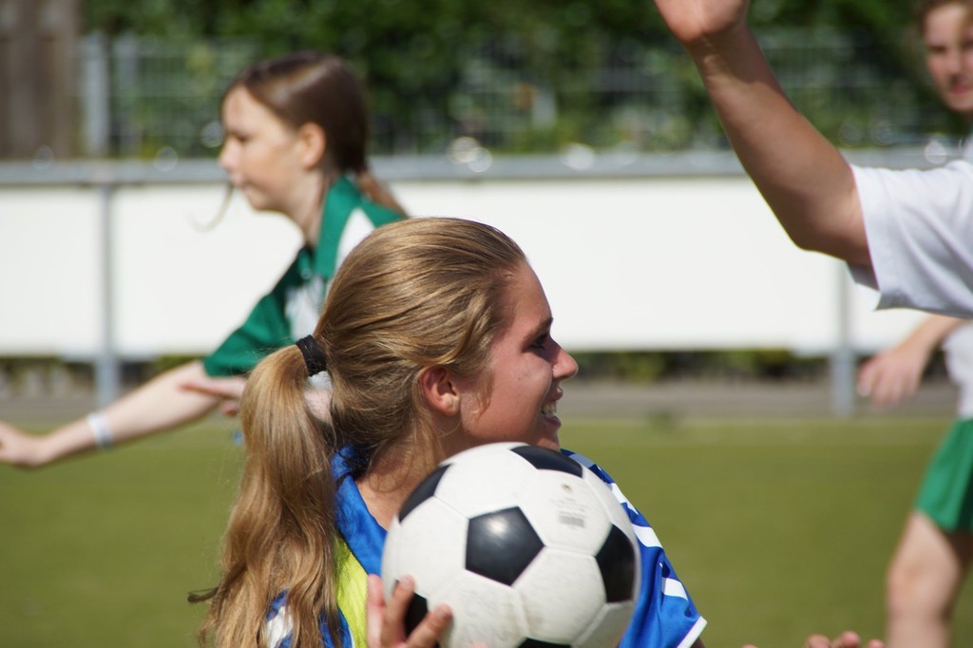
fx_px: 10132
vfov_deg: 3.7
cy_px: 324
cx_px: 486
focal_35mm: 375
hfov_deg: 5.5
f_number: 6.3
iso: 100
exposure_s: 1/500
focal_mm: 250
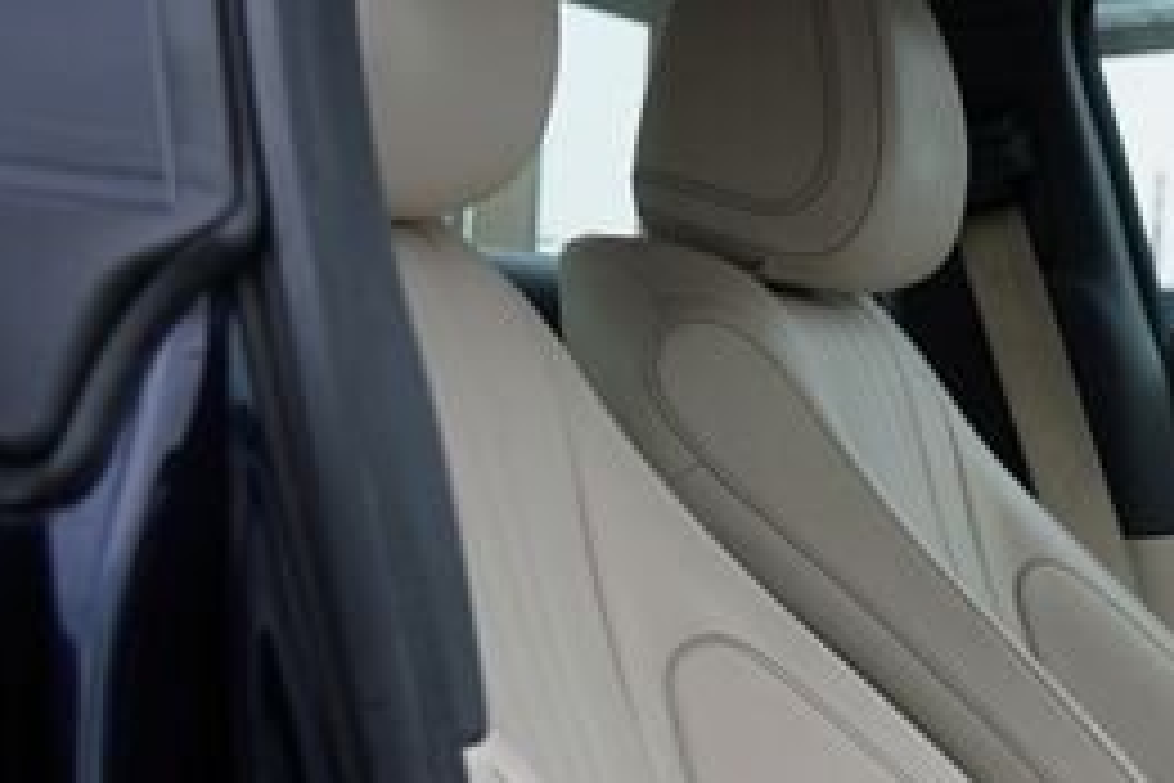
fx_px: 3065
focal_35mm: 94
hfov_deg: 18.8
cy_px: 853
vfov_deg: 14.2
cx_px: 1831
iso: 100
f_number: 5
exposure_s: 1/100
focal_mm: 24
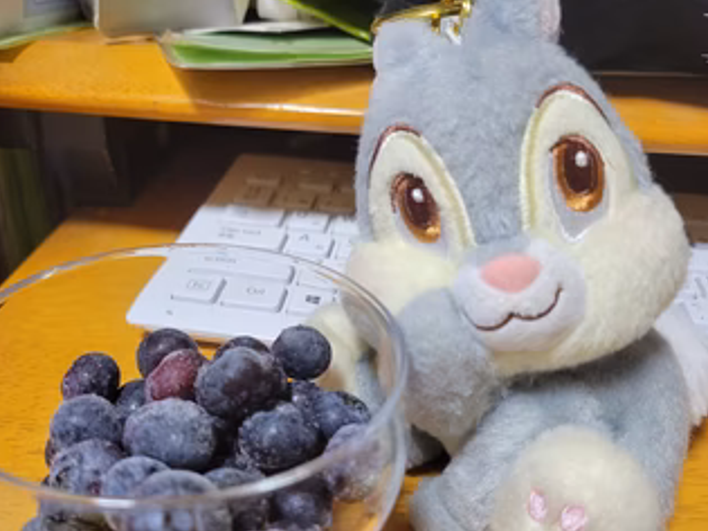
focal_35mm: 33
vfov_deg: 42.6
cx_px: 315
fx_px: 675
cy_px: 328
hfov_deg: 55.2
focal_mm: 5.4
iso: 320
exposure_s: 1/40
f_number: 1.8
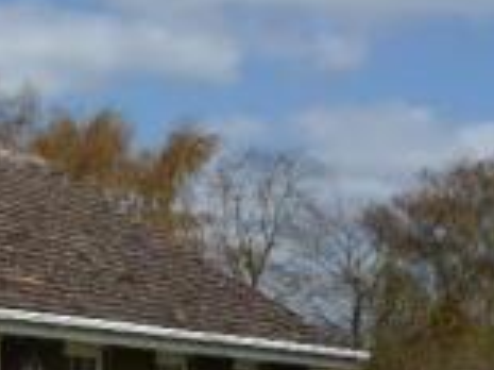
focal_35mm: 124
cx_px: -276
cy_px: 410
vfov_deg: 11.7
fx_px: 1768
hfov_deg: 14.7
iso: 100
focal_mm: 5.8
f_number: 5.6
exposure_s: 1/640
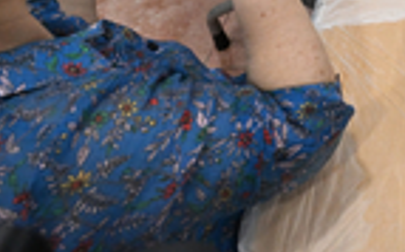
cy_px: -286
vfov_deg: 15.7
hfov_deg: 26.0
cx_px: 592
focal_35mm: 60
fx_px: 661
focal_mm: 14
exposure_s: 1/200
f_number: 8
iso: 3200
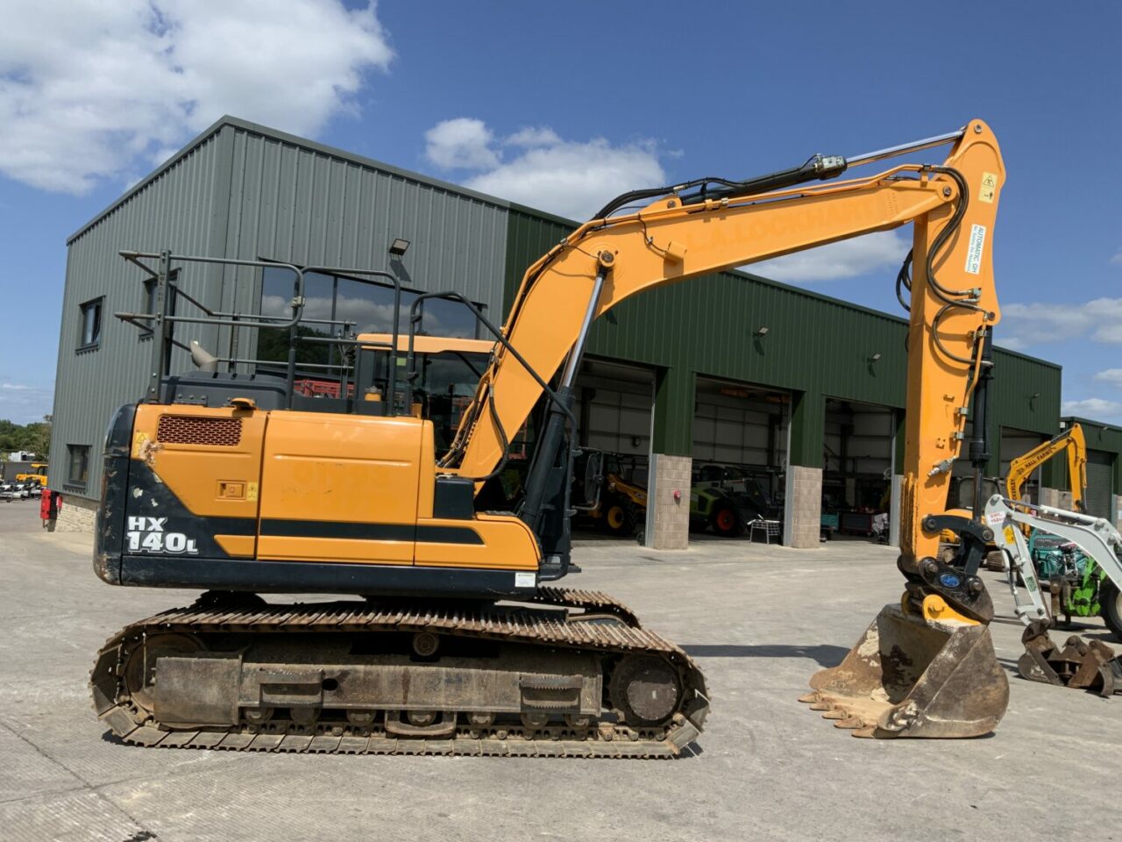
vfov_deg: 48.2
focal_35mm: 29
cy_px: 421
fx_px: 940
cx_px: 561
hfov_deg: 61.7
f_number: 1.8
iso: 16
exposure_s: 1/2427
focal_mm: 3
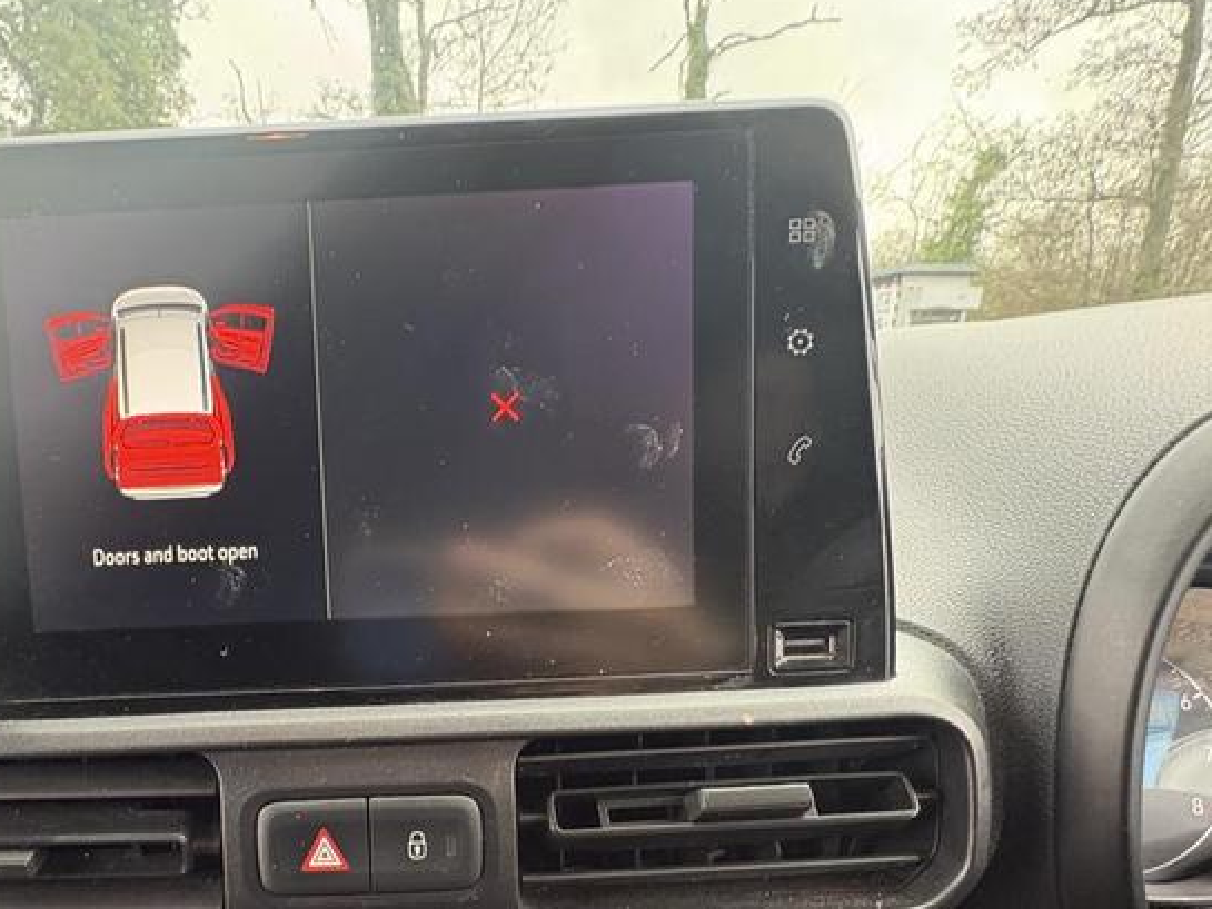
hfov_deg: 70.8
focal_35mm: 23
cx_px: 362
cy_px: 660
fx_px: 805
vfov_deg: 56.5
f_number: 2.2
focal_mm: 2.22
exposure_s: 1/60
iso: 400
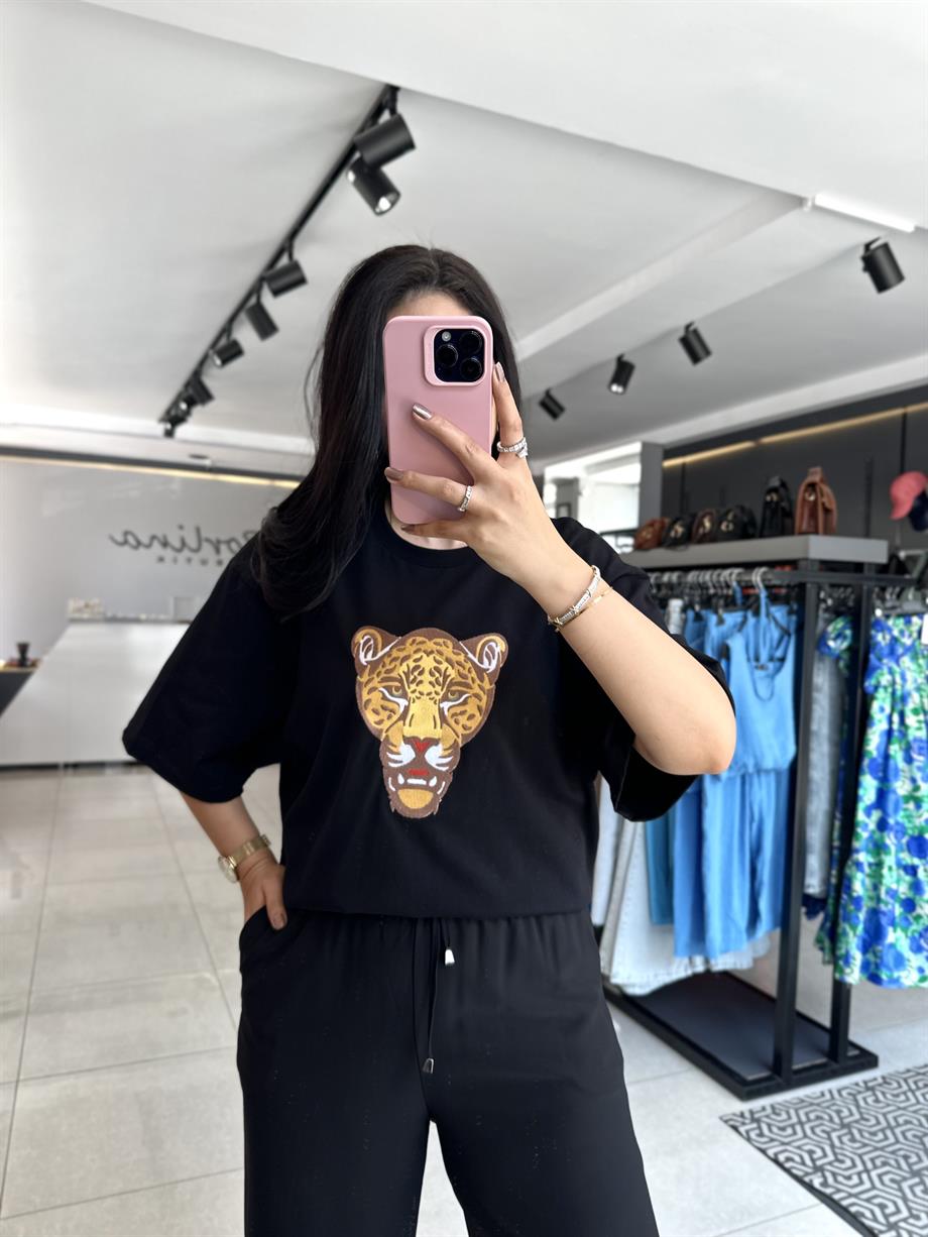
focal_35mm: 24
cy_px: 618
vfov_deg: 71.6
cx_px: 464
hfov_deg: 56.8
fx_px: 858
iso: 50
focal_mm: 6.86
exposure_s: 1/121
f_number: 1.78
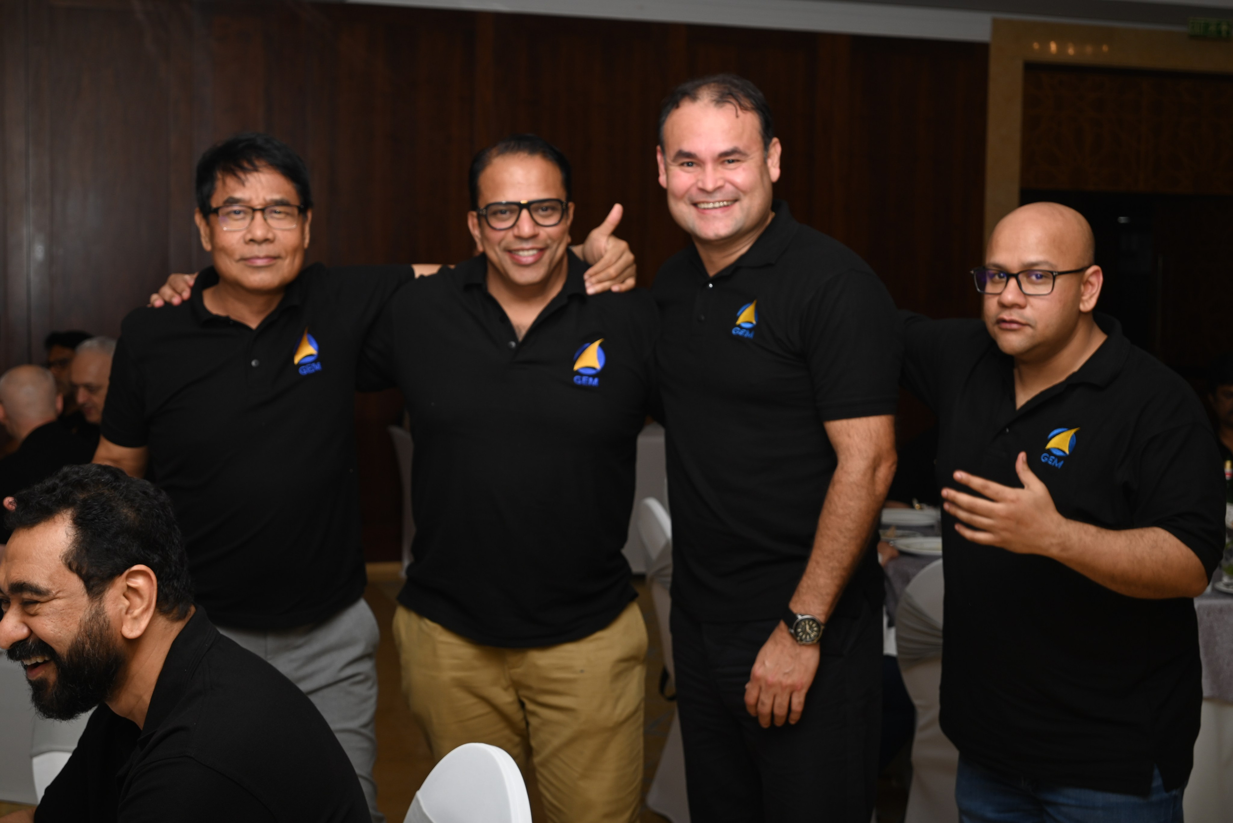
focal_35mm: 50
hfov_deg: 39.6
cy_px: 412
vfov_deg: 27.0
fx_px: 1713
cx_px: 616
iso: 200
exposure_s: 1/200
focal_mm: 50
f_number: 6.3
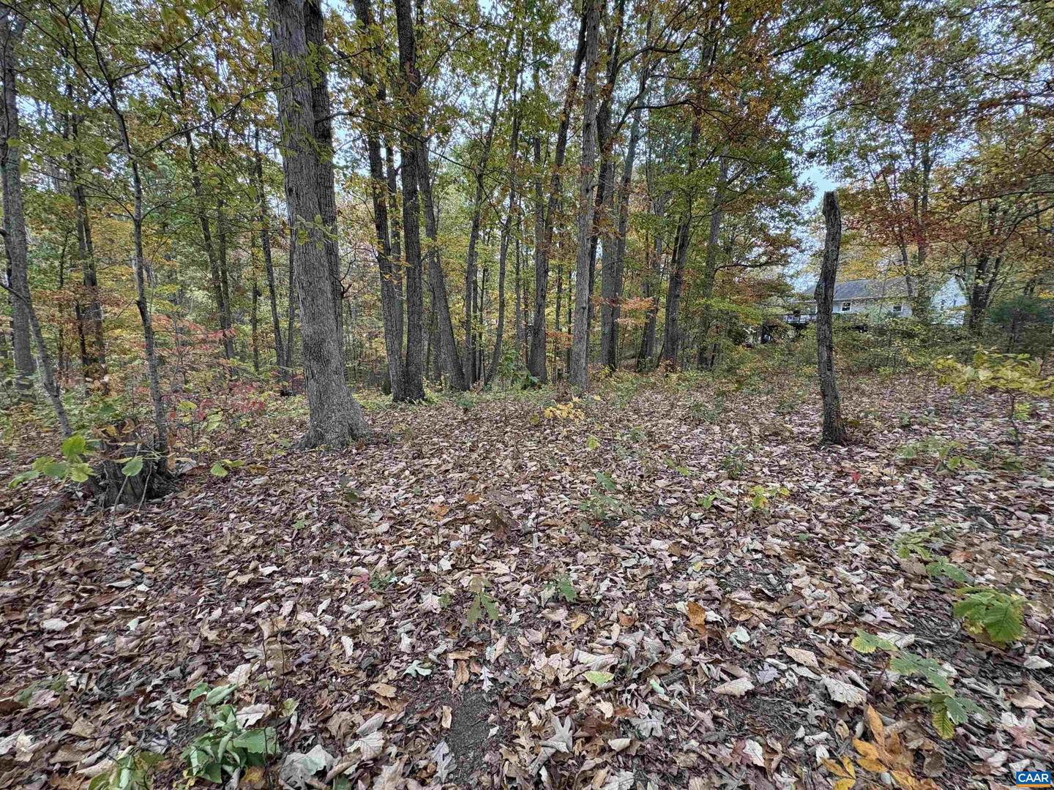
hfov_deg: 102.1
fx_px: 426
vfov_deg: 85.7
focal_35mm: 14
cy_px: 395
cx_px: 527
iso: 250
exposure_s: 1/93
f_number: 2.2
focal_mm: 2.22
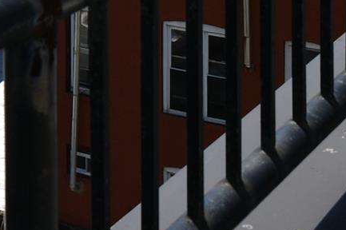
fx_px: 1364
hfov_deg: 13.4
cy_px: -287
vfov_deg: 8.9
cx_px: -214
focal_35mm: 142
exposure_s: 1/400
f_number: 10
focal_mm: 20
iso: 100
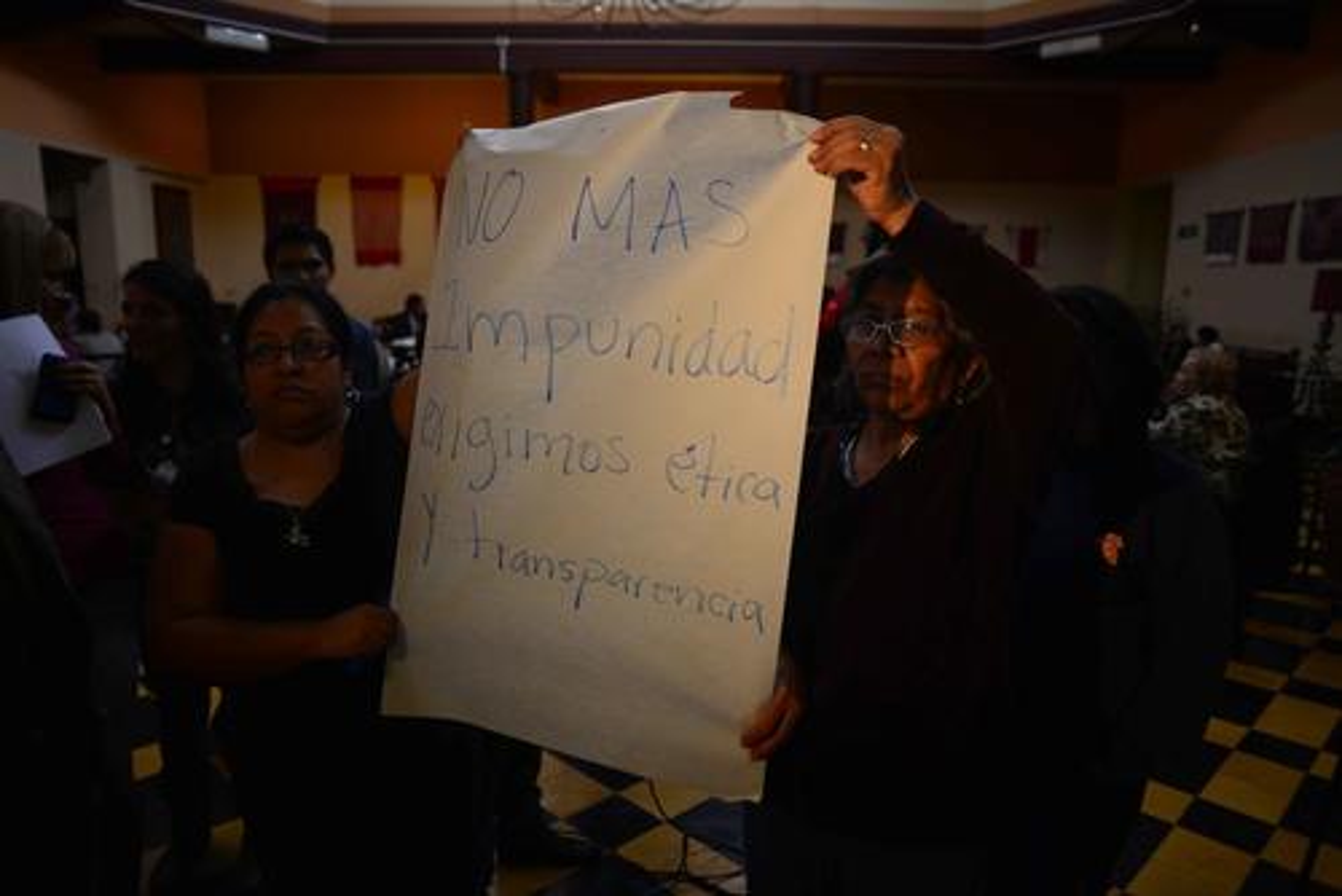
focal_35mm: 24
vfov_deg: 53.2
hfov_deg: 73.7
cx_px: 671
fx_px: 895
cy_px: 448
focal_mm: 24
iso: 500
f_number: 2.8
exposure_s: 1/100
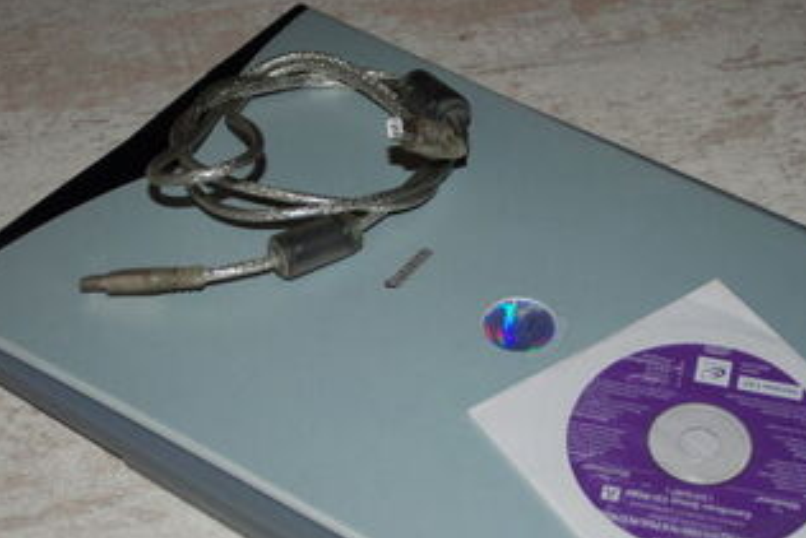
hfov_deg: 28.4
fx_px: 1585
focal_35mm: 71
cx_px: 518
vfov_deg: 19.3
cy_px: 319
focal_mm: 31
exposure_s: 1/60
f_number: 4.5
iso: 200
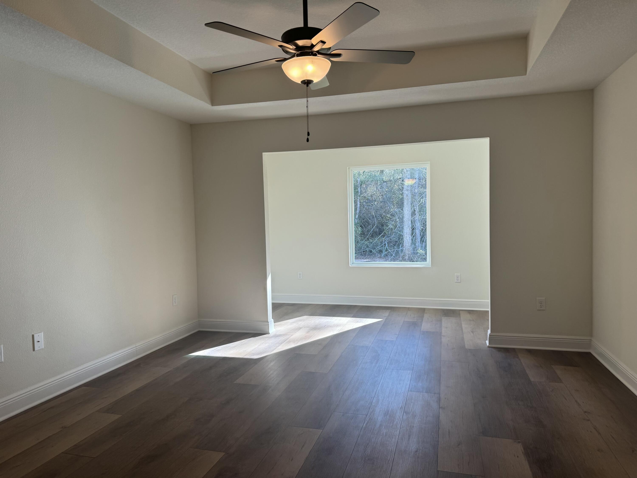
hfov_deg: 71.6
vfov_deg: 56.8
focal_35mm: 24
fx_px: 442
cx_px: 318
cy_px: 239
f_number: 1.78
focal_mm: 6.76
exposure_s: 1/120
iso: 64
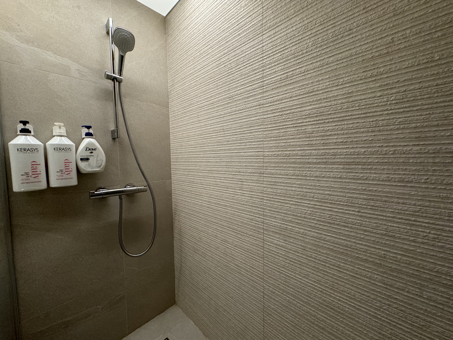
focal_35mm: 14
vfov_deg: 85.7
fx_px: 183
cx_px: 226
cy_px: 170
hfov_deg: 102.1
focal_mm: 2.22
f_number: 2.2
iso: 500
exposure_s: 1/60
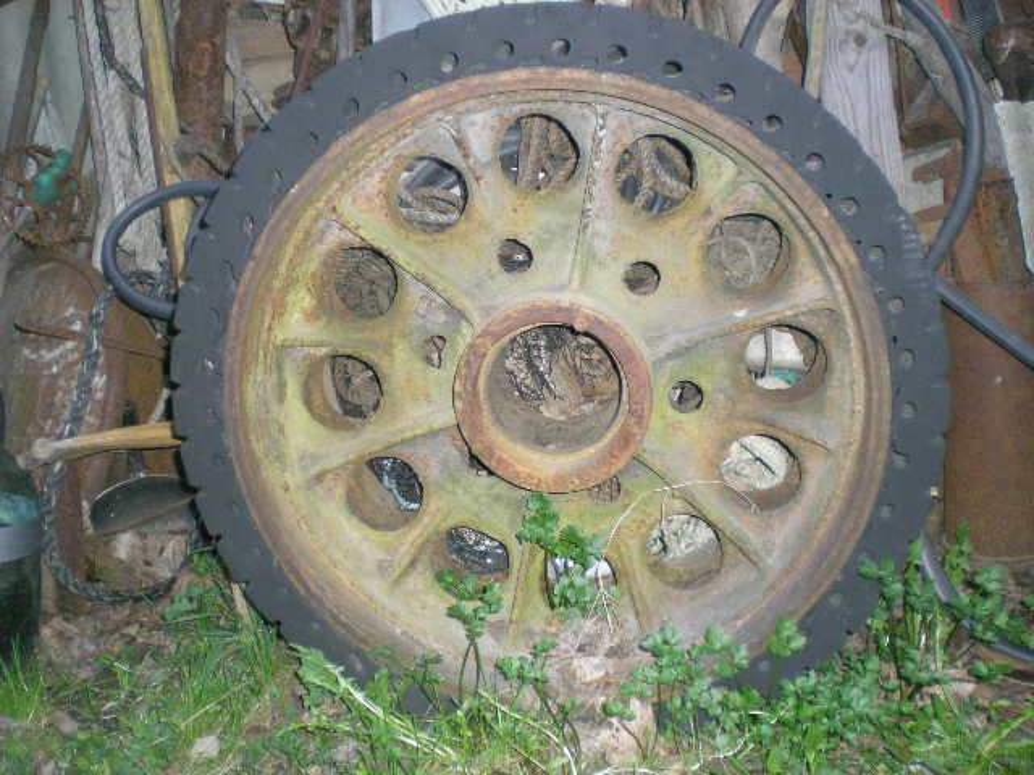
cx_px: 517
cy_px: 388
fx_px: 1135
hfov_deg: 49.0
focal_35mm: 38
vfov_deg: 37.7
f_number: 3.1
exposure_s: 1/60
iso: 275
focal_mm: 6.3
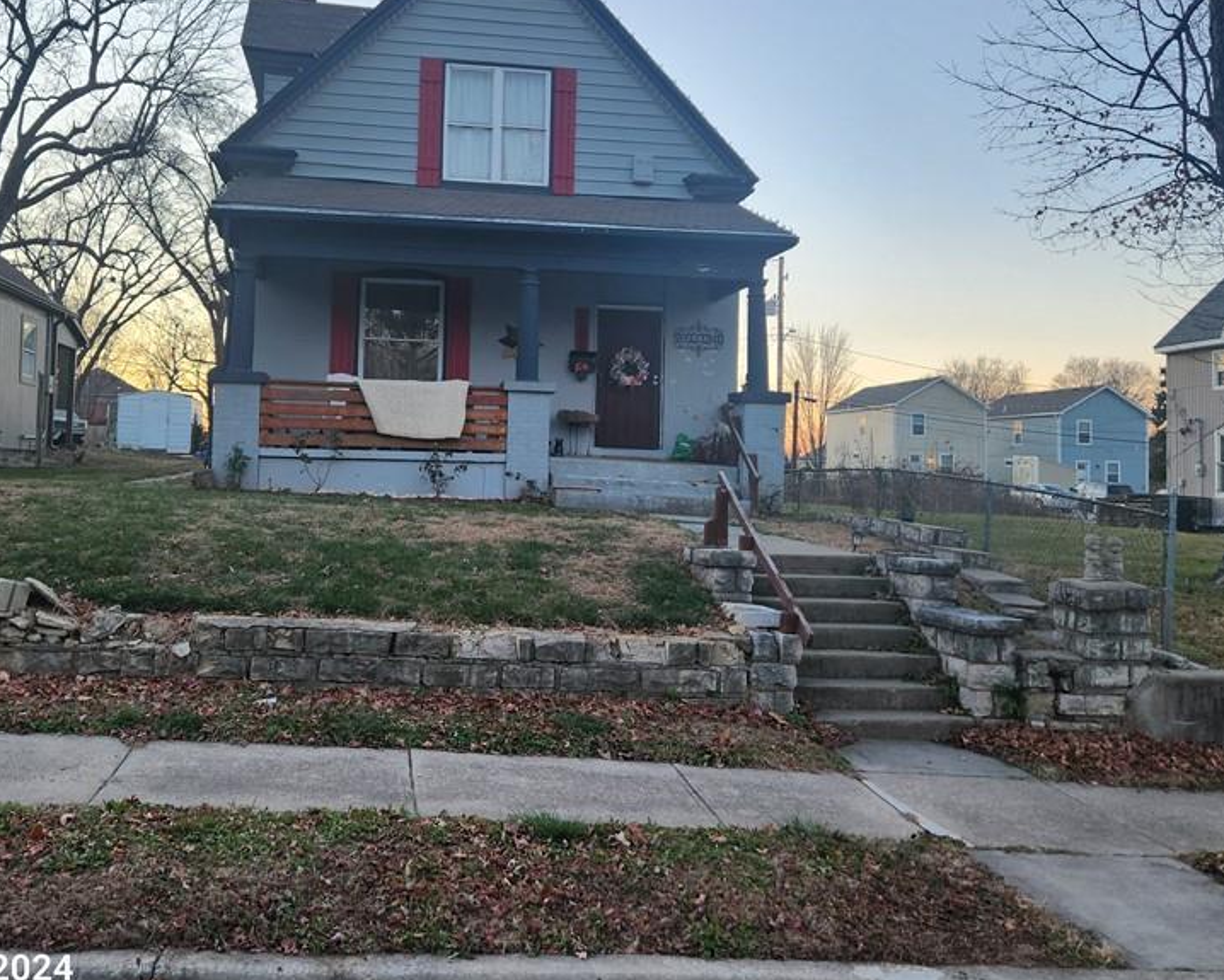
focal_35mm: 32
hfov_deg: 55.5
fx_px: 1160
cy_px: 414
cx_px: 540
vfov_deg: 45.7
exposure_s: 1/180
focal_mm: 5.4
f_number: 1.8
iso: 64
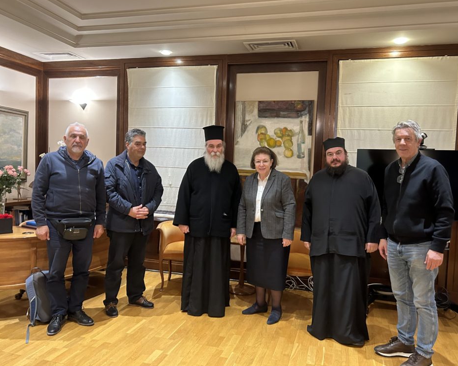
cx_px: 236
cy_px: 182
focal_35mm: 28
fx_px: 379
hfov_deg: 62.2
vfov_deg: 51.5
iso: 500
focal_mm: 5.7
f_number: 1.5
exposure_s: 1/50
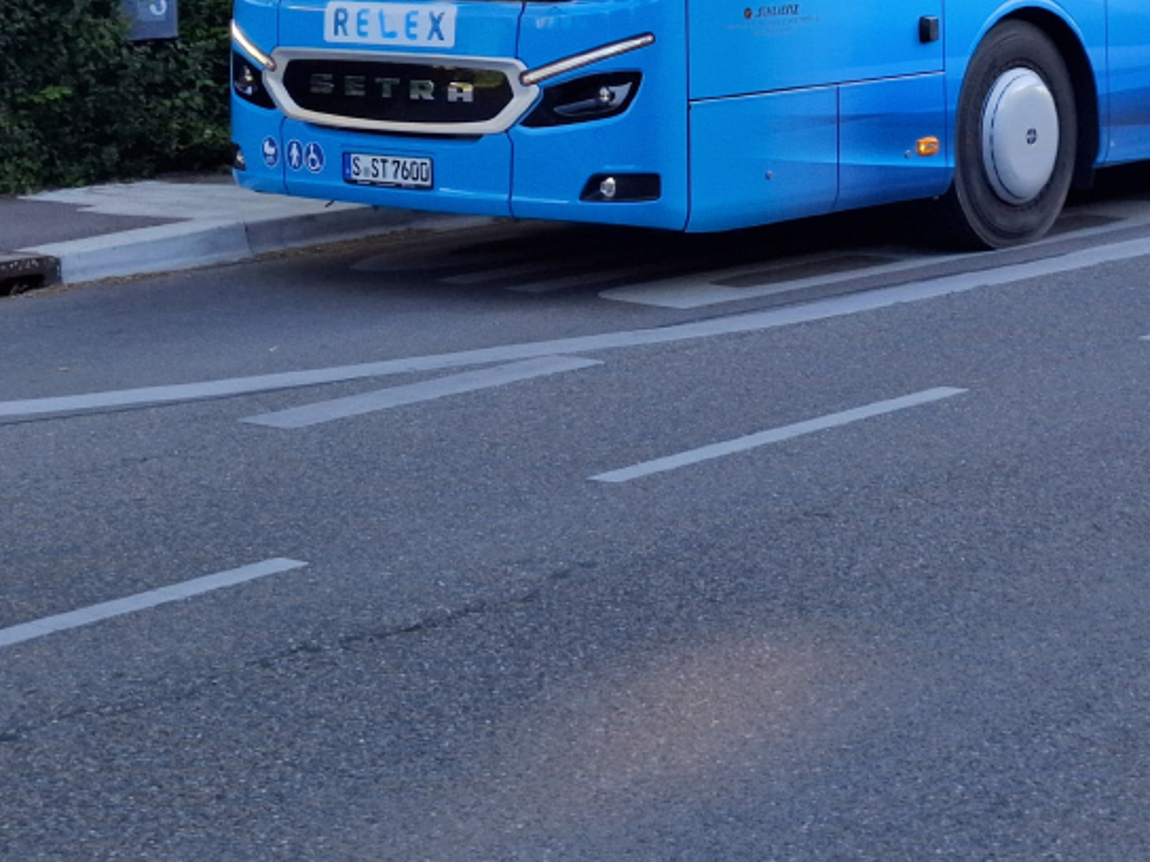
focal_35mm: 55
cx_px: 1059
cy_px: -124
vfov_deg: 24.5
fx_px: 1827
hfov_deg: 32.9
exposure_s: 1/314
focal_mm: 5.54
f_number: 1.8
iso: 50
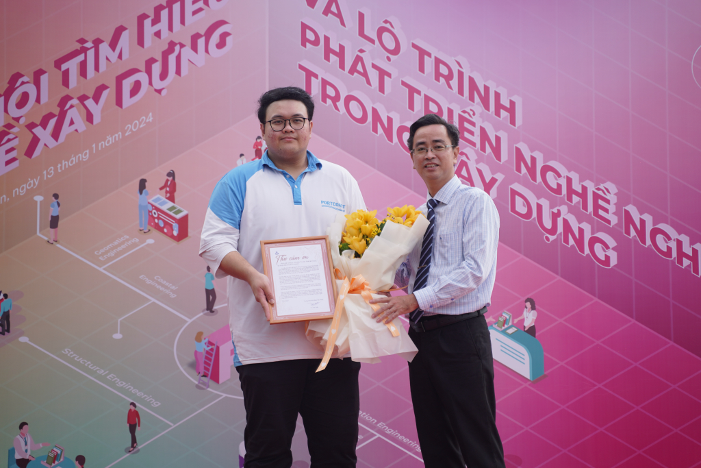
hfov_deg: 27.0
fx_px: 1461
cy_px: 234
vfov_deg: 18.2
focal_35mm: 75
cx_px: 350
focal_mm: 75
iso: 200
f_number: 2.8
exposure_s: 1/320
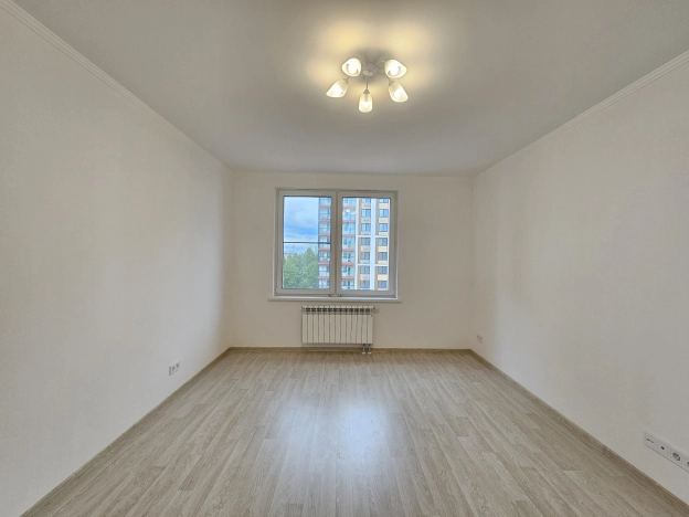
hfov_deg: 106.2
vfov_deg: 89.9
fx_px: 259
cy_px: 258
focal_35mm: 13
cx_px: 344
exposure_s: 1/50
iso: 80
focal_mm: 2.2
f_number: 2.2
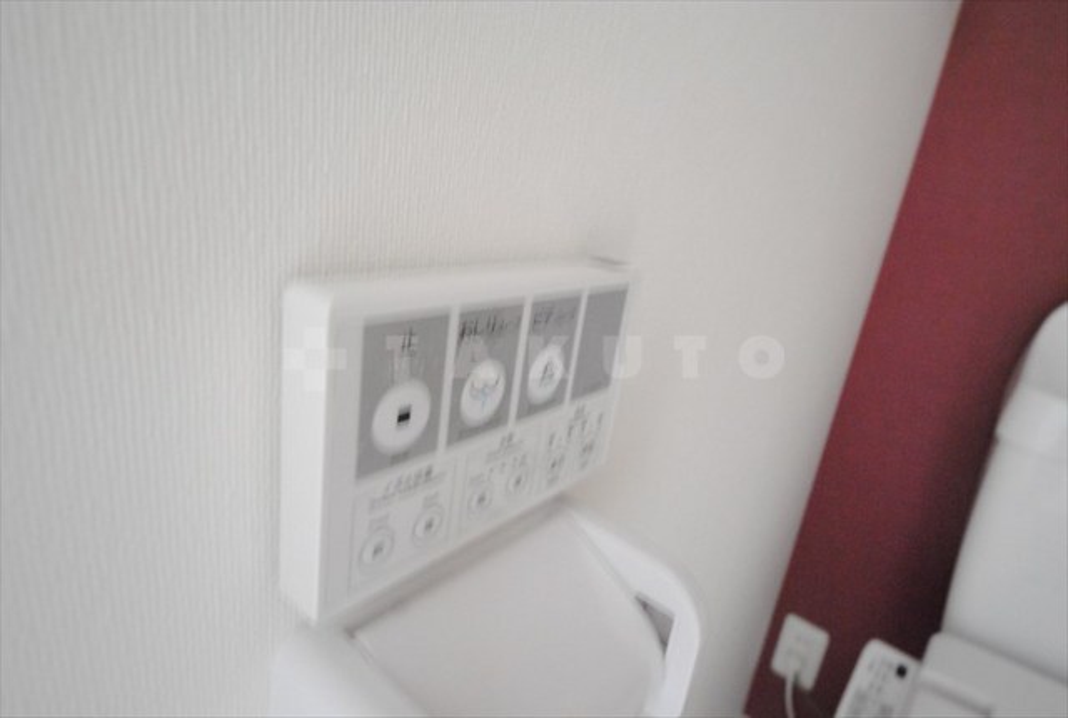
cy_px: 359
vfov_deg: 59.8
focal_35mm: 21
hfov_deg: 81.1
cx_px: 534
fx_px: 624
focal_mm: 14
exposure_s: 1/5
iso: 1600
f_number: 5
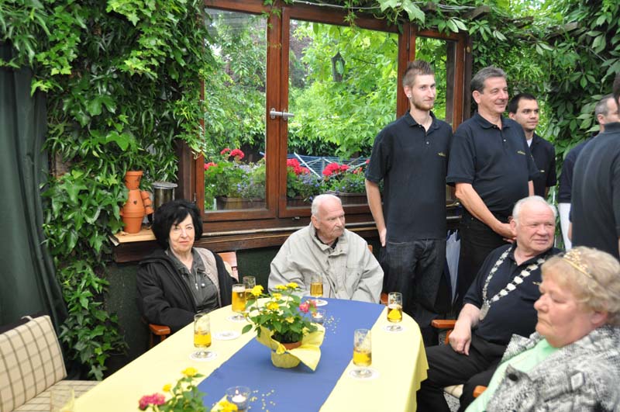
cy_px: 206
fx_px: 619
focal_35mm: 36
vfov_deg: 36.8
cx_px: 310
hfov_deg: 53.2
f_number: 4
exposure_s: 1/60
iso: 800
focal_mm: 24
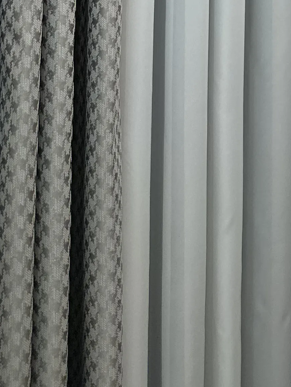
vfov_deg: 19.4
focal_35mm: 84
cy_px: -243
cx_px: 503
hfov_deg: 15.4
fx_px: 942
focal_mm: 6.86
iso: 64
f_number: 1.78
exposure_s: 1/172
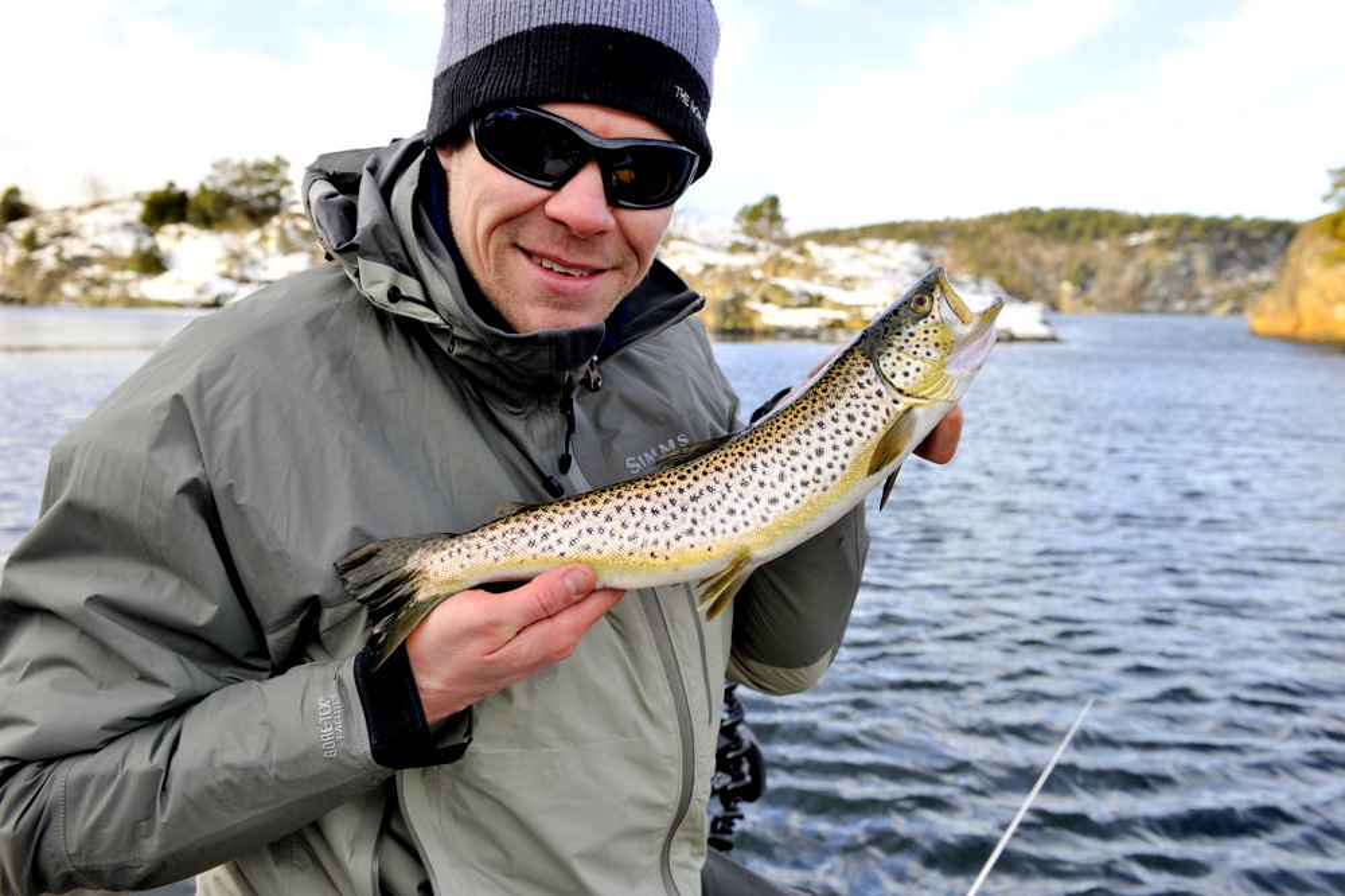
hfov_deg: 55.8
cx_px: 672
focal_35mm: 34
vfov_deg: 38.9
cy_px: 448
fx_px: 1270
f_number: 7.1
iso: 640
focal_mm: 34
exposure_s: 1/250
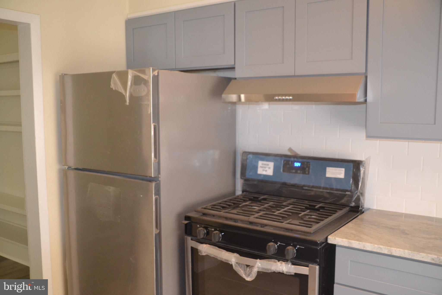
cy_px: 148
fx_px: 405
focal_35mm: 33
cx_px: 221
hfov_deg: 57.2
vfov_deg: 40.0
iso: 2000
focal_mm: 22
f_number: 3.8
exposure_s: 1/60
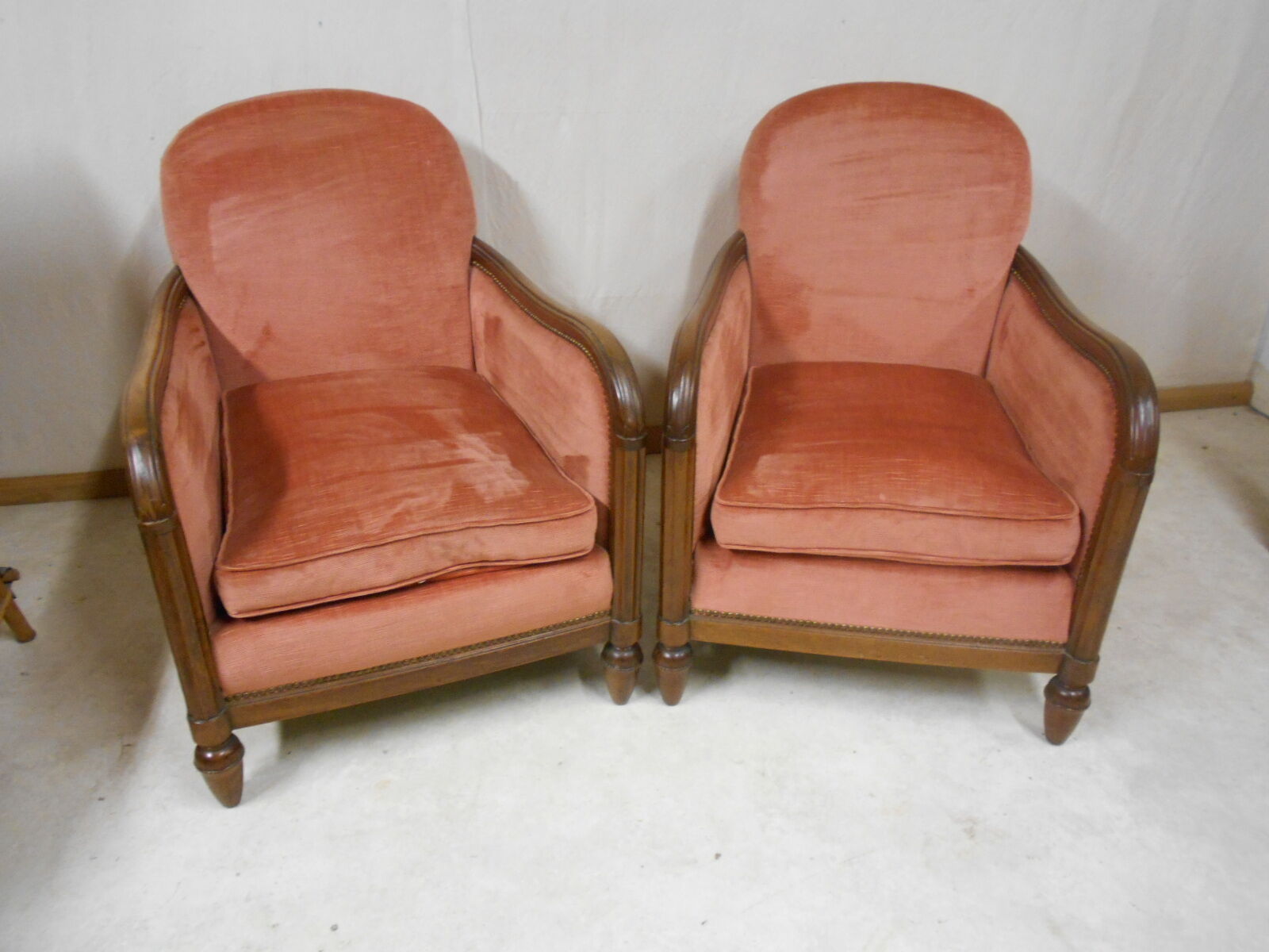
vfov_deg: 53.1
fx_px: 953
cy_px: 476
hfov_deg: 67.3
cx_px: 634
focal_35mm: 26
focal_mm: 4.6
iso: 400
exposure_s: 1/13
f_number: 3.2
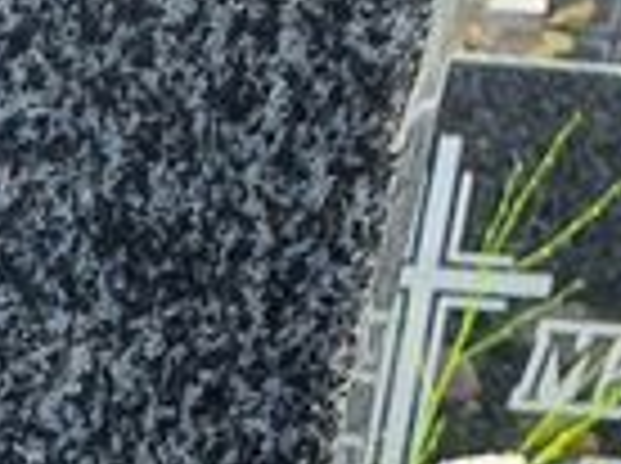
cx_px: -1354
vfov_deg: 7.2
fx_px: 3403
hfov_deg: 8.4
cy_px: 1239
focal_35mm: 190
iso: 50
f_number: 2.4
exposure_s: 1/512
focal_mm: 4.3
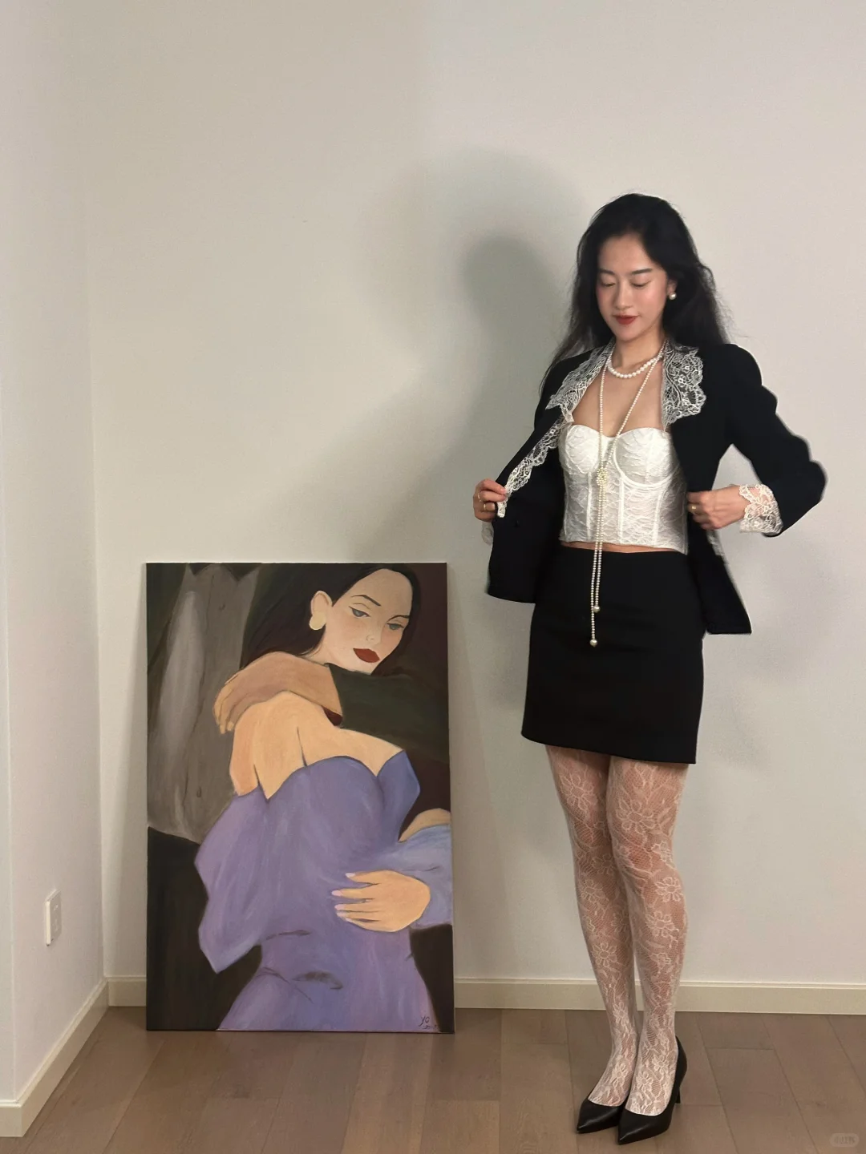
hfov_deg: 30.3
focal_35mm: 48
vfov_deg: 39.7
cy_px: 577
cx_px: 433
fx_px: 1601
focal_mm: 6.86
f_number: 1.78
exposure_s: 1/50
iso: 125
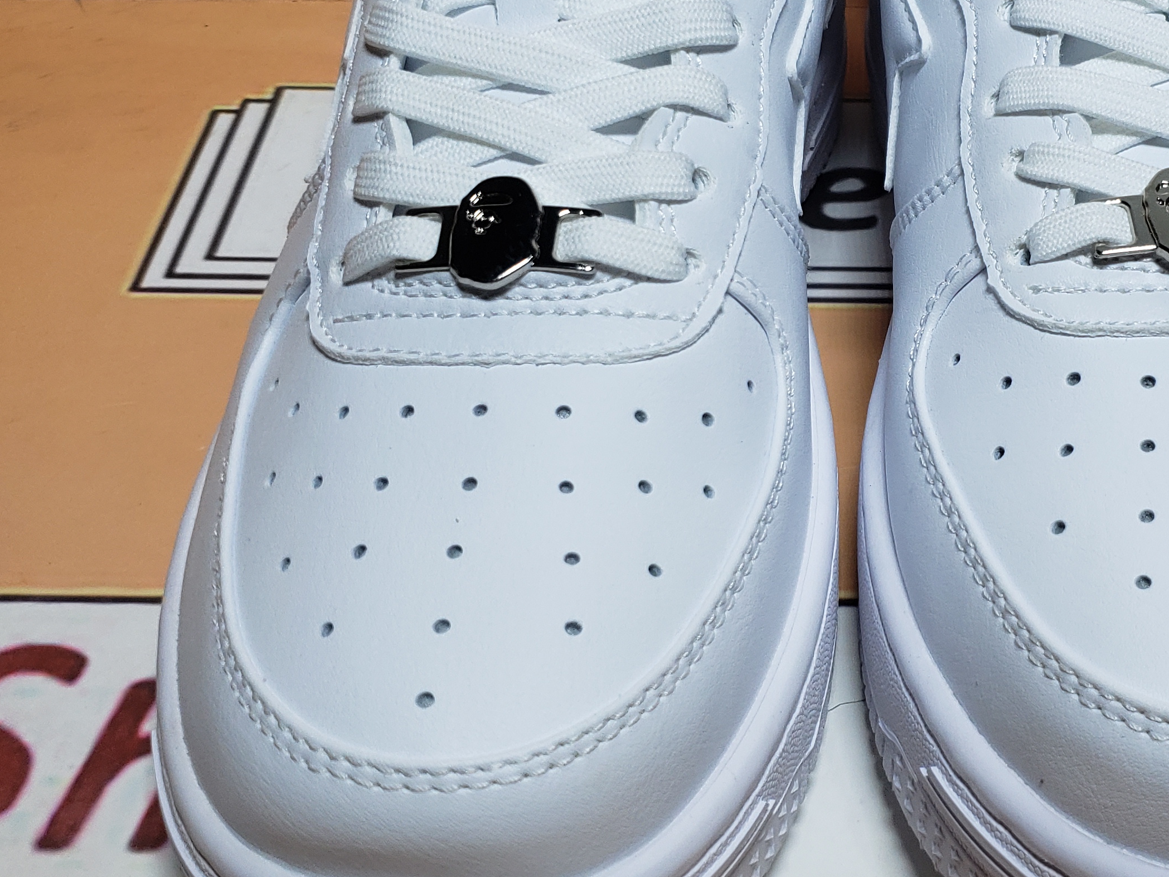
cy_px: 343
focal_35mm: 50
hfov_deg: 37.5
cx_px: 836
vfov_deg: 29.0
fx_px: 1688
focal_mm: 4.3
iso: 50
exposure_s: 1/942
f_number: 1.5
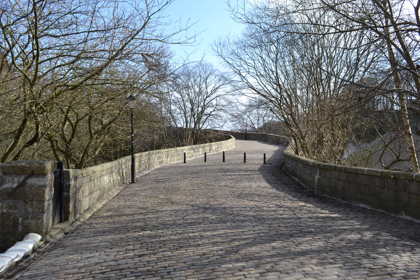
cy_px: 140
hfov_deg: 67.4
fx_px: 315
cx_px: 210
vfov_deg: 47.9
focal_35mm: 27
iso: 100
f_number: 6.3
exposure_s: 1/160
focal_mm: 18
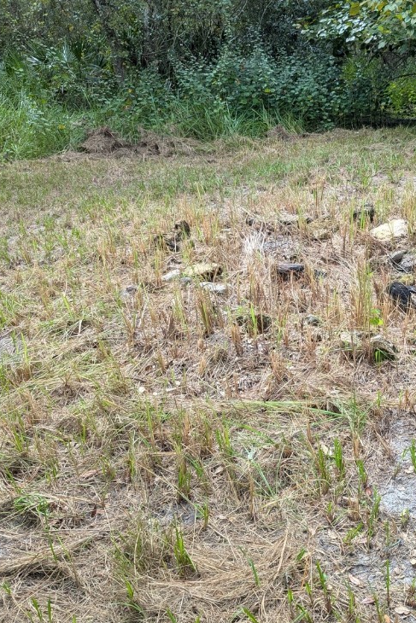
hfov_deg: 36.9
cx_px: 315
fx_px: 606
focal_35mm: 35
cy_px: 327
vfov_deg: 54.4
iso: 42
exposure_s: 1/413
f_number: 1.85
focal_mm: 6.81
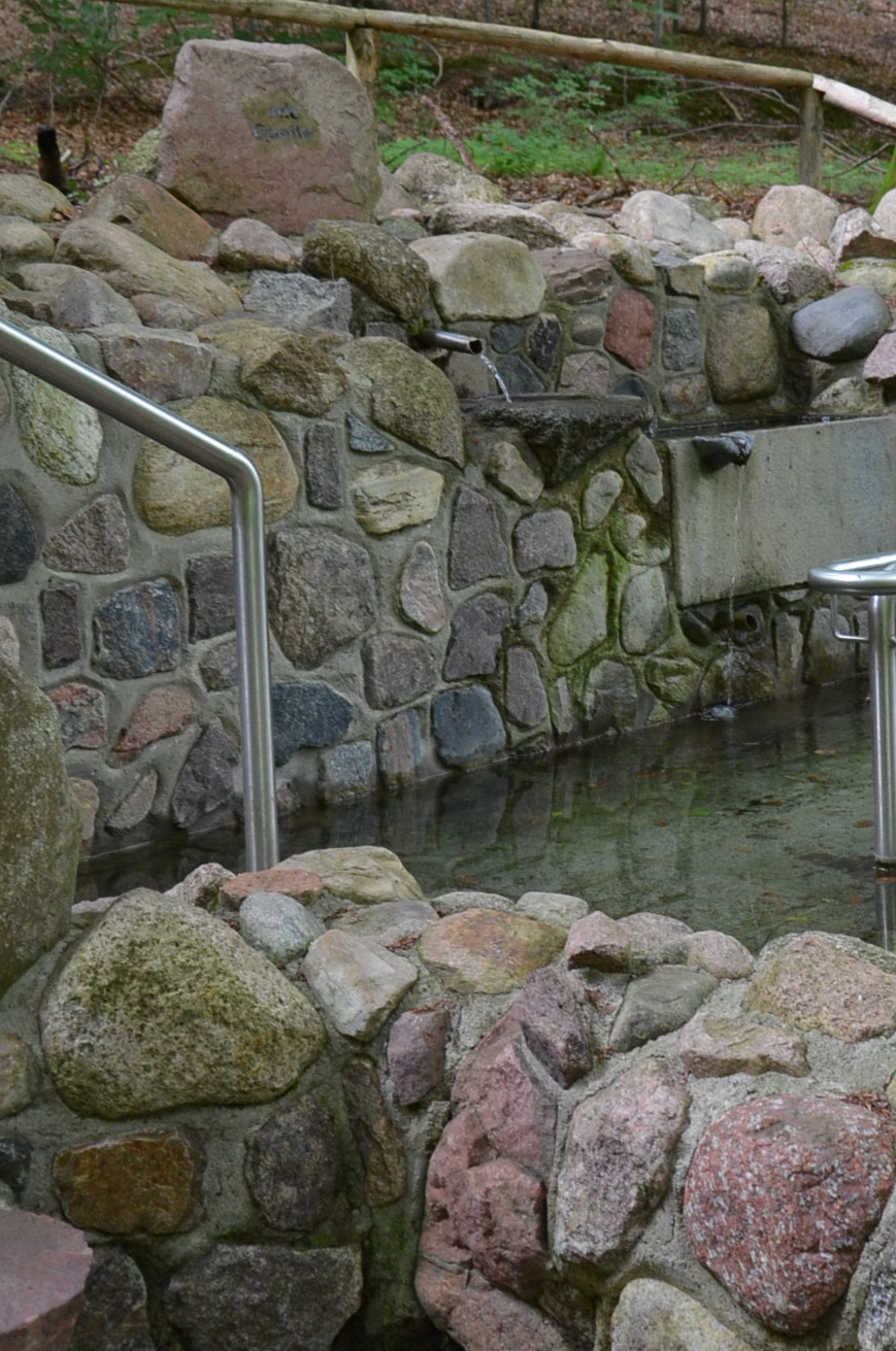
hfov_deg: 21.5
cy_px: 441
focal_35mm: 62
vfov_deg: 32.1
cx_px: 757
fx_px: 2324
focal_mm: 22
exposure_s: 1/60
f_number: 3.8
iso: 800
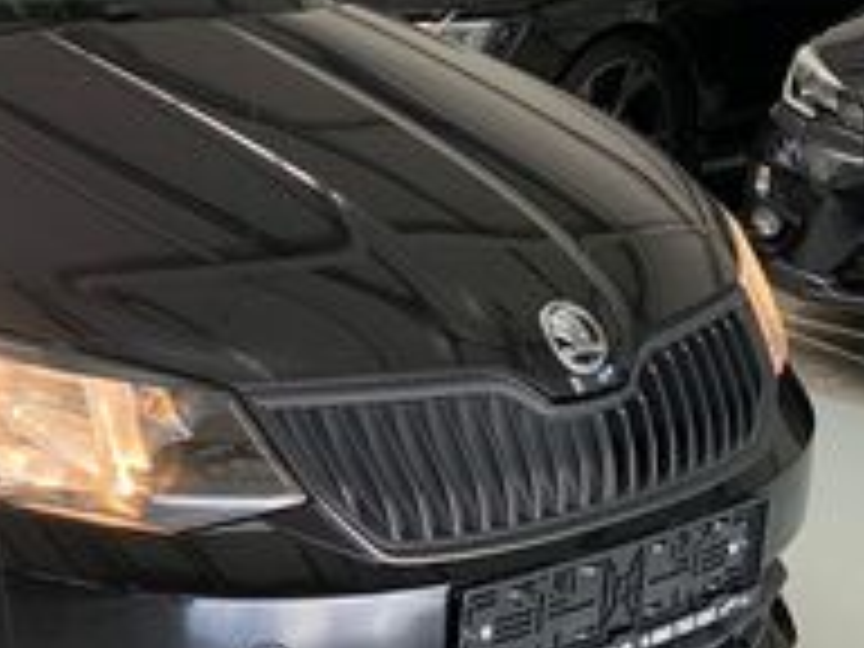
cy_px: 194
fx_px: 1647
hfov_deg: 26.8
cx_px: -112
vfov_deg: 22.1
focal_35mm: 66
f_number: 1.8
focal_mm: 4.25
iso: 100
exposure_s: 1/90
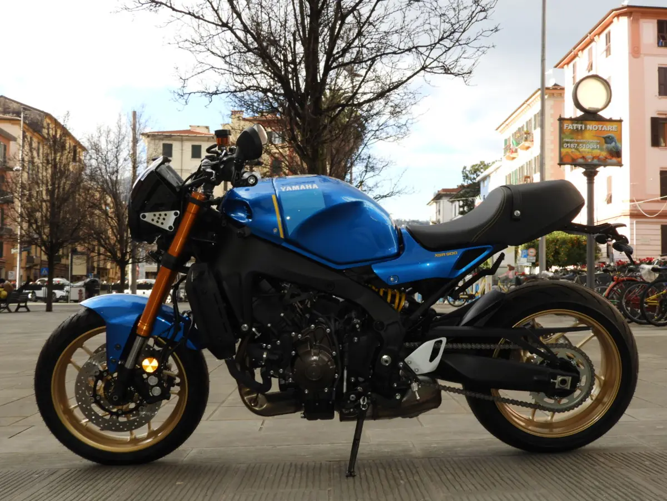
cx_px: 334
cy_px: 250
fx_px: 771
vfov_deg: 36.0
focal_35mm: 40
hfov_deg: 46.8
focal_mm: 7.2
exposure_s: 1/250
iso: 100
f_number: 3.8
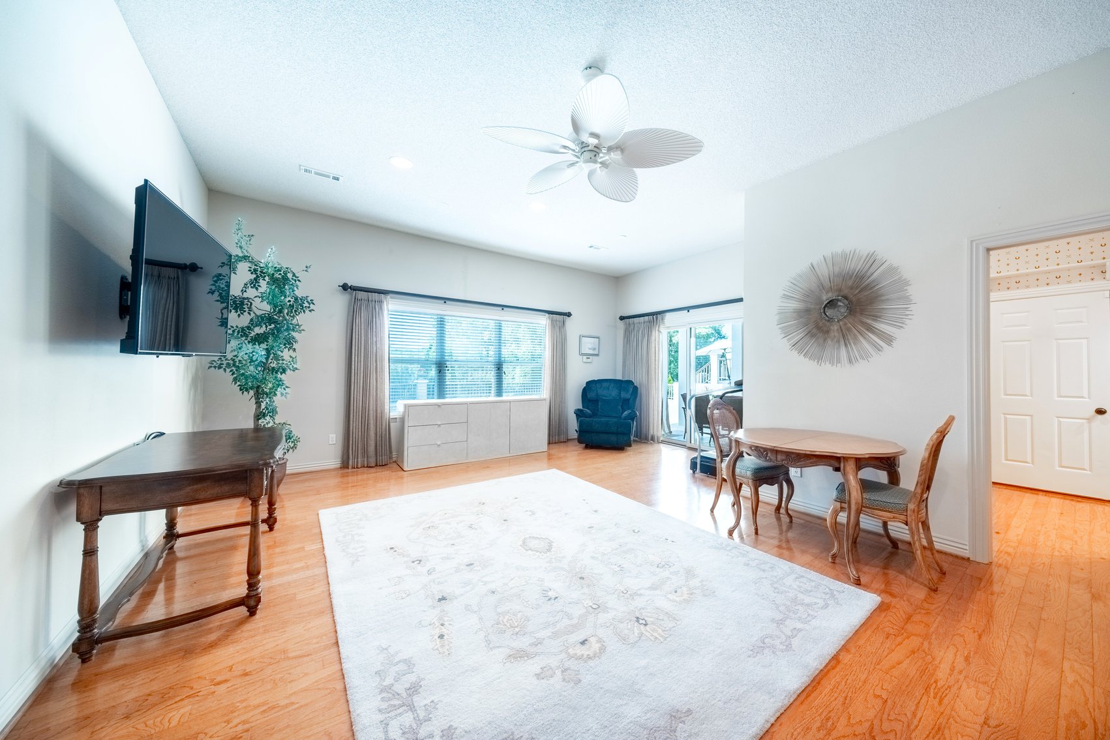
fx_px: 370
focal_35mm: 12
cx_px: 555
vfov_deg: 90.0
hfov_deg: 112.6
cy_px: 370
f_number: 5.6
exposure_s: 1/1000
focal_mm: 8
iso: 400
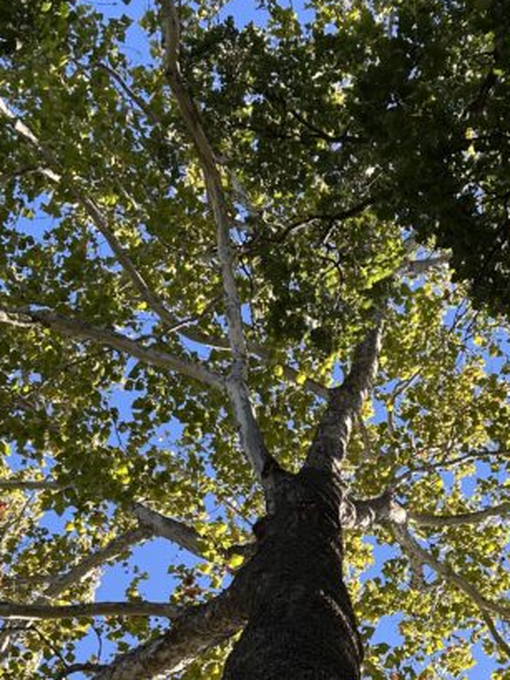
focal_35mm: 65
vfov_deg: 29.2
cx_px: 296
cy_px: 536
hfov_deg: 22.5
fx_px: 1278
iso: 50
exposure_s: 1/552
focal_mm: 5.7
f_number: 1.5
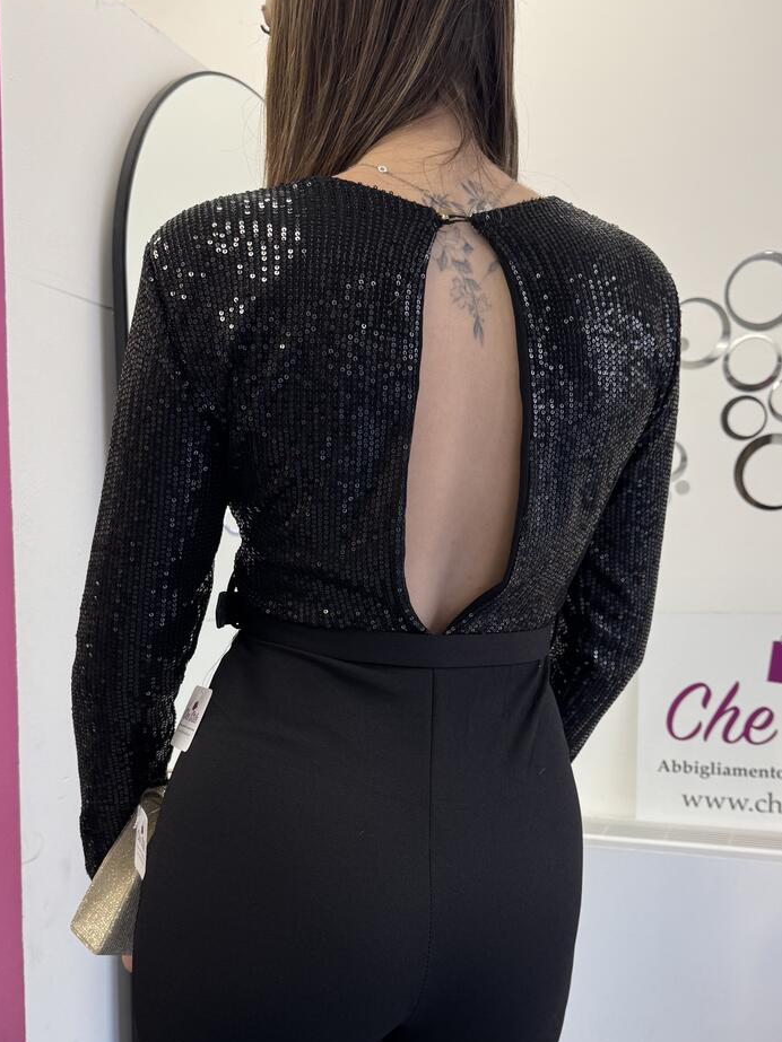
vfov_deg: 47.6
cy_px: 621
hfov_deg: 36.7
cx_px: 449
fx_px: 1175
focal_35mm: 39
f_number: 1.78
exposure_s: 1/100
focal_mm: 6.76
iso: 100
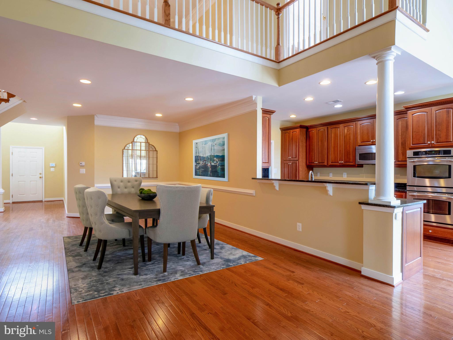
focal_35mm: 18
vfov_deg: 71.6
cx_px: 226
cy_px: 170
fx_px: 236
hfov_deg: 87.8
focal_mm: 9
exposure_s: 1/10
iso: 100
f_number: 6.3
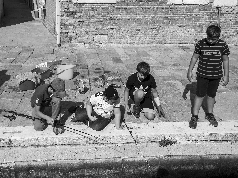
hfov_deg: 51.4
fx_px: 248
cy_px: 89
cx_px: 119
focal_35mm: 36
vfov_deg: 39.7
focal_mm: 18
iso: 200
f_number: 4
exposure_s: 1/2000
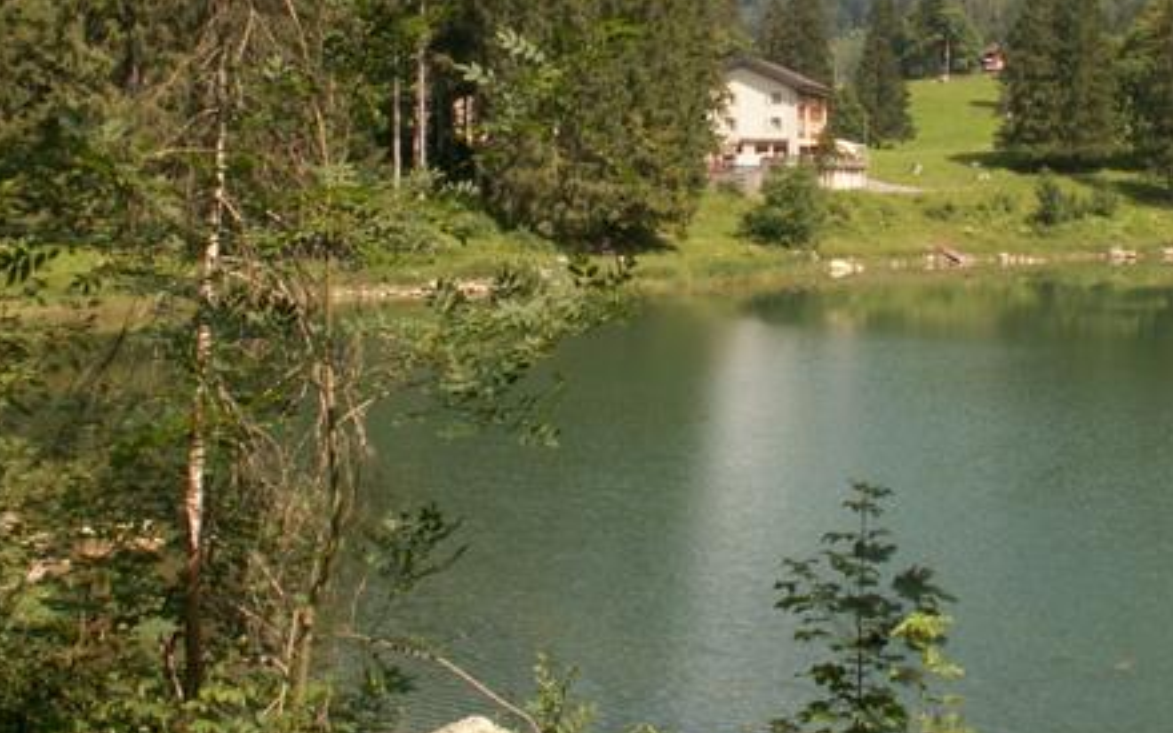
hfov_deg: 37.2
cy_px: 125
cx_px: 752
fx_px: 1726
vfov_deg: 23.5
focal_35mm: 54
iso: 50
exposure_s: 1/160
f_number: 5.6
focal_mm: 5.86
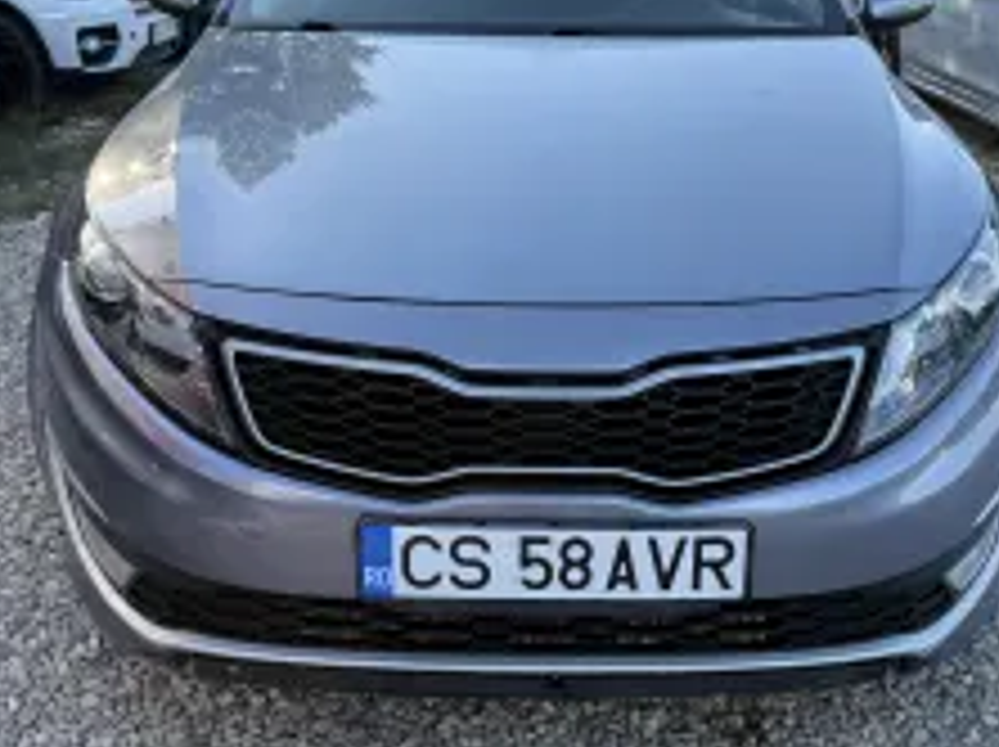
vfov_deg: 36.7
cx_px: 540
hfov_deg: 47.9
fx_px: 1124
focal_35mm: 39
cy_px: 333
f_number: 1.78
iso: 100
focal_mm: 6.76
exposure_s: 1/1018
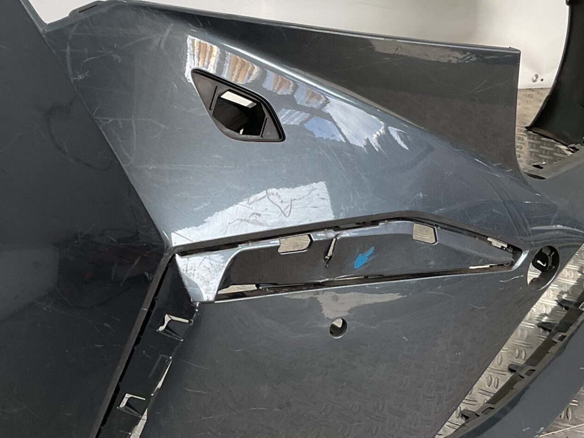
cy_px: 160
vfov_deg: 24.7
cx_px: 226
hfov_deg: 32.6
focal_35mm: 59
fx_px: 996
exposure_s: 1/248
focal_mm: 3
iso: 16
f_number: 1.8
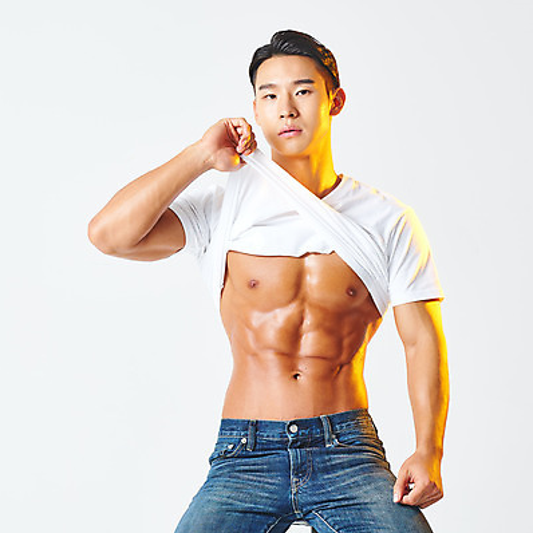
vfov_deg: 10.9
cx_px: 175
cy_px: 266
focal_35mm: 160
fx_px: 2787
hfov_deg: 10.9
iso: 100
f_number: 11
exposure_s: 1/125
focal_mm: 125
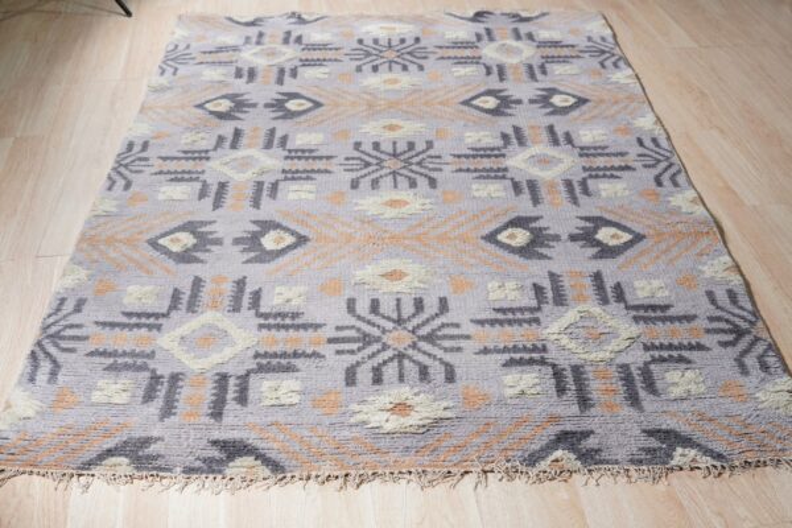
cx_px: 396
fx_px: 990
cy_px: 264
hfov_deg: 43.6
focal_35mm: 45
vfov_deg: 29.9
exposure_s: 1/160
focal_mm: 30
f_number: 5
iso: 500
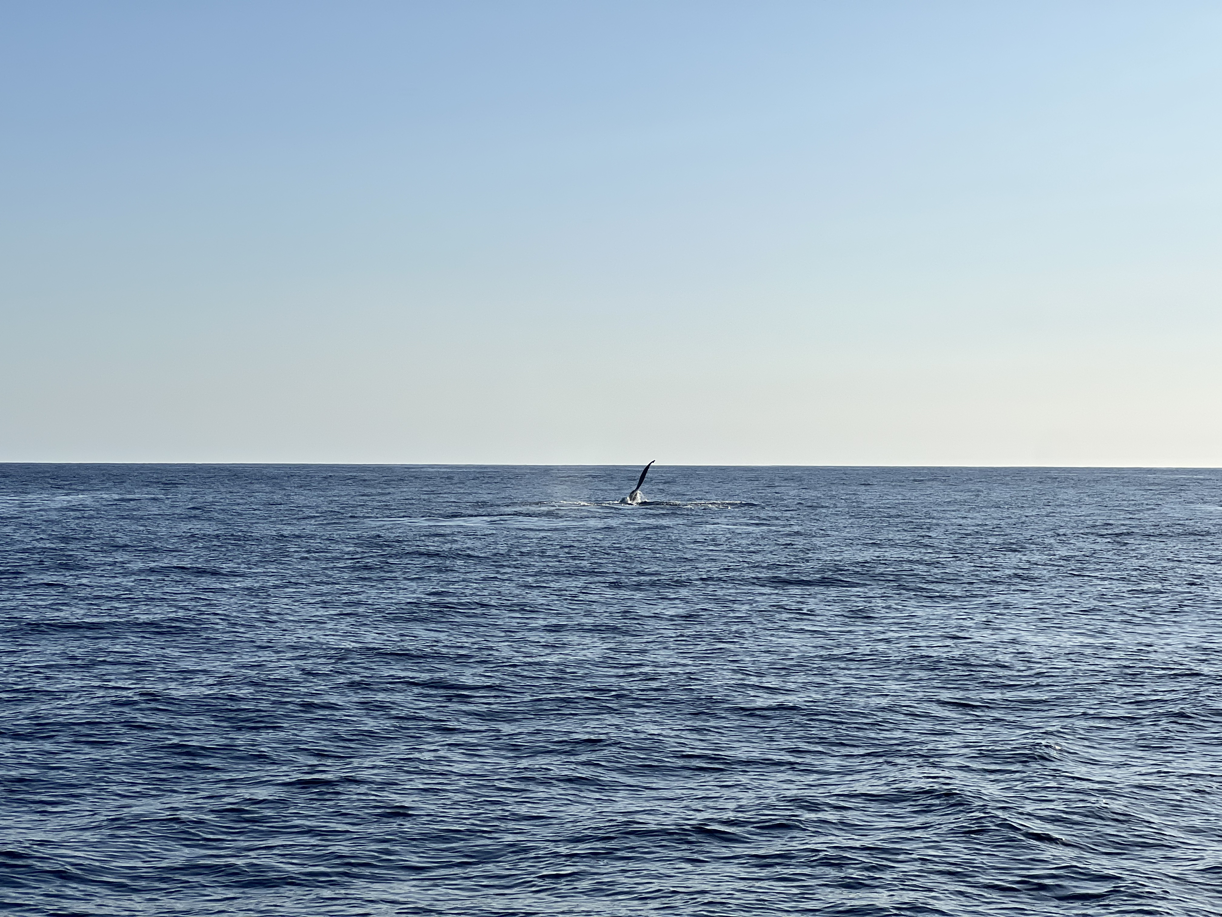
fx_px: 2718
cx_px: 611
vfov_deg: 19.1
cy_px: 458
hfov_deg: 25.3
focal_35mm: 77
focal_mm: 9
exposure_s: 1/2801
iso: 25
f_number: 2.8
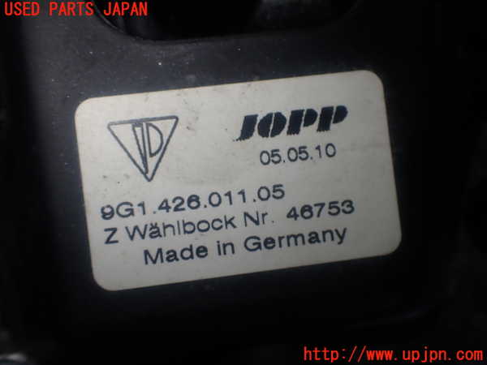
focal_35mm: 44
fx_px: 619
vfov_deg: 32.9
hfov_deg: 42.9
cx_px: 244
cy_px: 182
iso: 100
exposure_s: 1/125
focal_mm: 7.84
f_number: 2.9
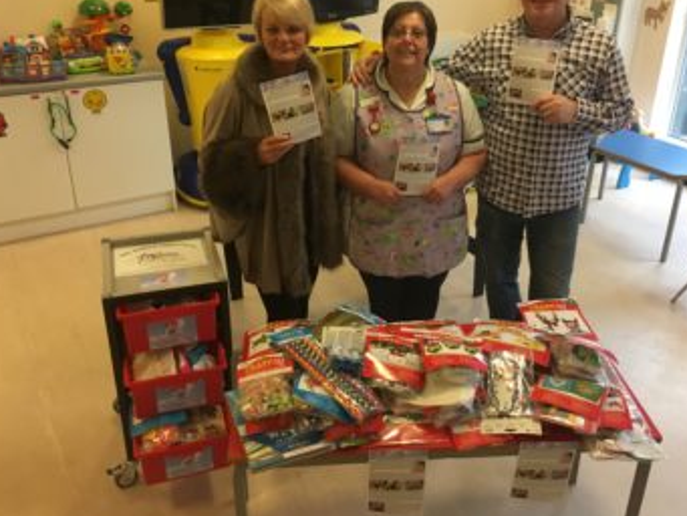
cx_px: 375
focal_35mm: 34
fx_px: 675
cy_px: 232
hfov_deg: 53.9
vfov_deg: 41.8
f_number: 2.2
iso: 200
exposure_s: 1/25
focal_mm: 4.15
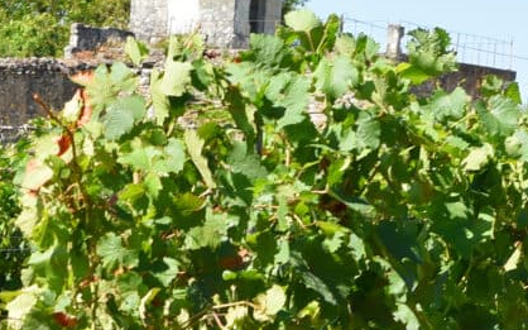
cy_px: 260
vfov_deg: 4.8
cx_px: -130
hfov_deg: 7.6
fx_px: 3956
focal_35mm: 275
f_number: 8
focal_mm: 55
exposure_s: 1/125
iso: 100
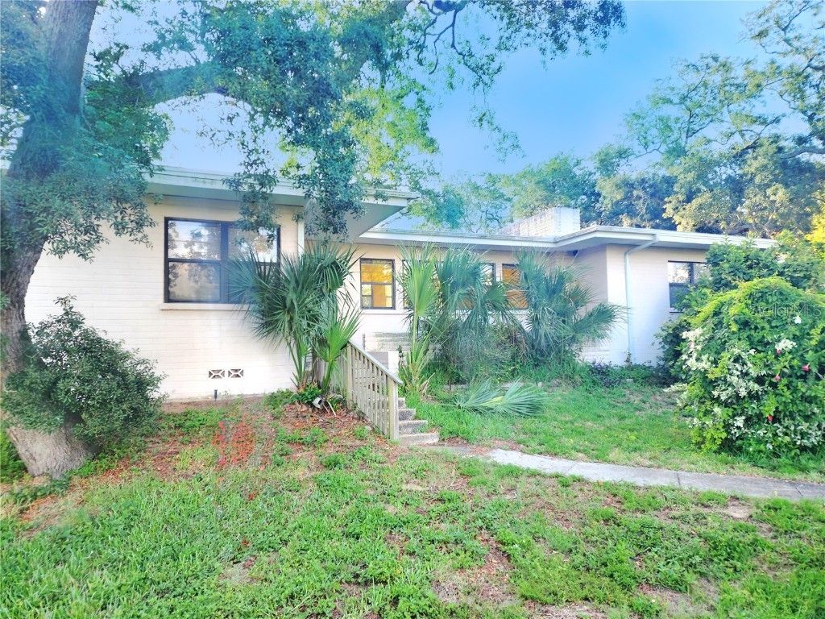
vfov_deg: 58.9
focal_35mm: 23
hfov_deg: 73.9
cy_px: 310
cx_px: 412
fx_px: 548
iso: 16
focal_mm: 6.4
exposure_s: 1/180
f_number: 1.8
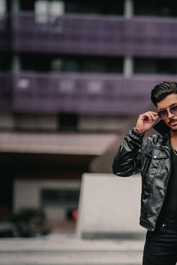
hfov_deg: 8.0
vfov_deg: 12.1
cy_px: 201
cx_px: 167
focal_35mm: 170
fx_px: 1254
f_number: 1.4
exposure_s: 1/800
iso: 125
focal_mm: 85
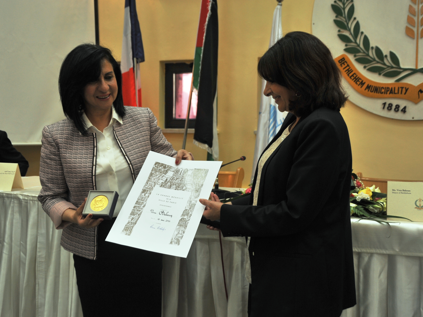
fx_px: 599
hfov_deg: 38.9
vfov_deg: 29.7
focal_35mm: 49
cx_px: 208
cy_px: 159
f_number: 6.3
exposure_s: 1/60
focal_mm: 45
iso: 640
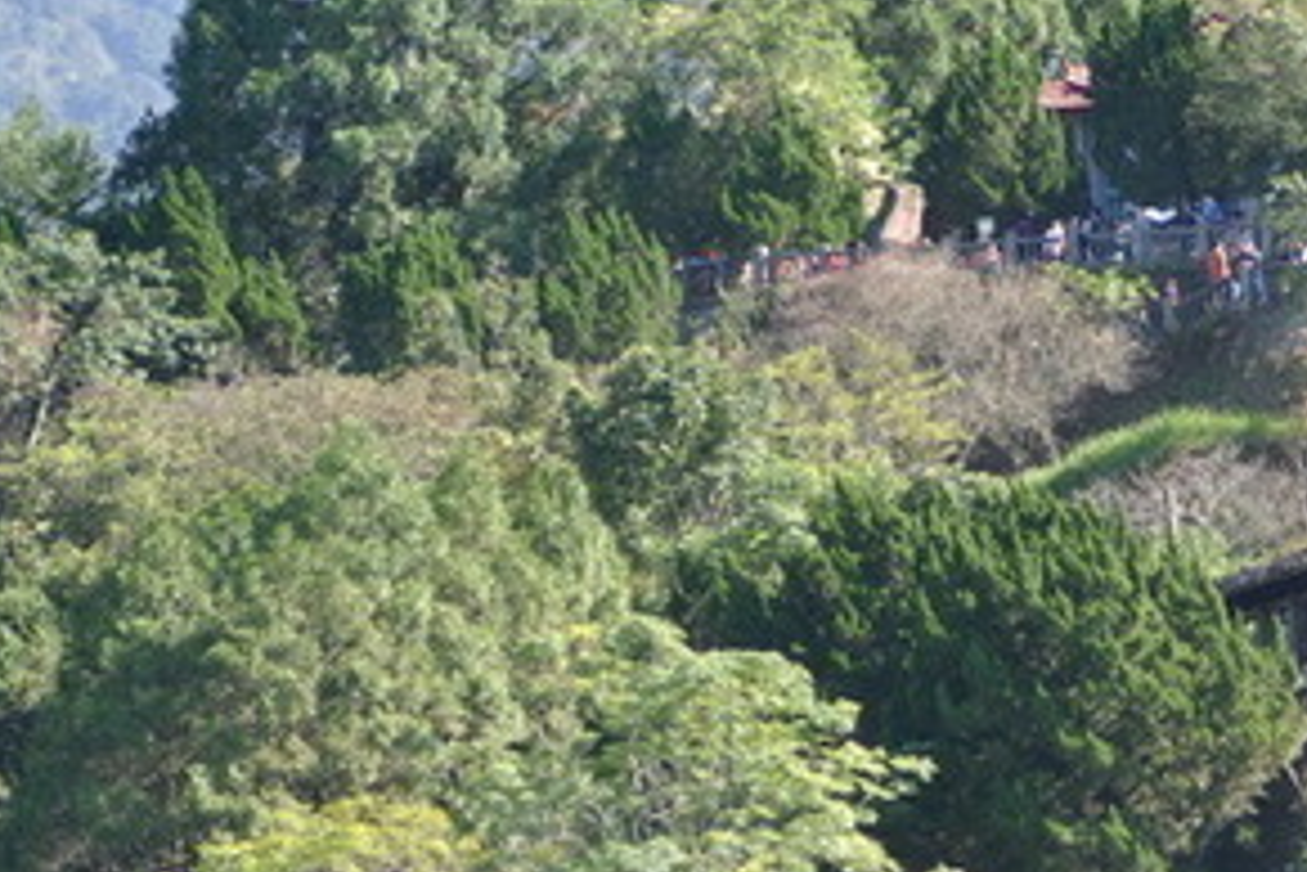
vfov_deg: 5.2
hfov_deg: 7.7
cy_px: 703
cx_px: 1195
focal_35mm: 266
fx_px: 9657
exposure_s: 1/125
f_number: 5.6
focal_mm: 86
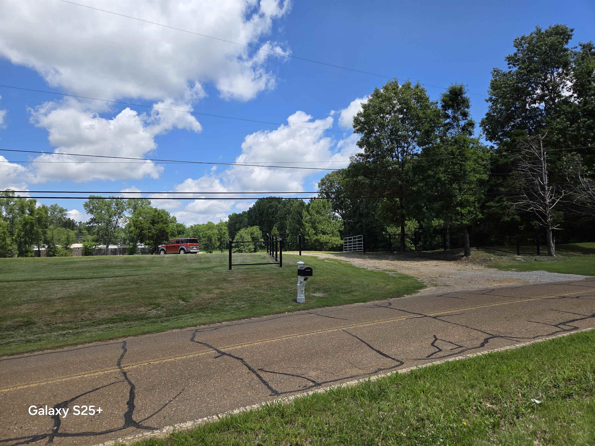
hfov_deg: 73.9
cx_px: 298
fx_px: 395
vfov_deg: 58.9
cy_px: 223
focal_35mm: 23
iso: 80
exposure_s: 1/5004
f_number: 1.8
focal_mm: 5.4
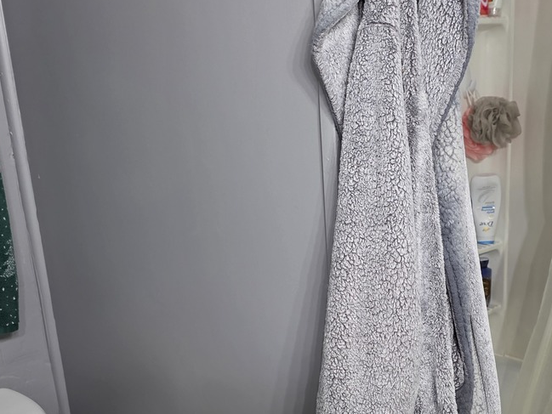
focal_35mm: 51
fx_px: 813
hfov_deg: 37.0
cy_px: 319
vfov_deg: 28.1
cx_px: 373
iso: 400
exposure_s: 1/120
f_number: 1.7
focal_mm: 6.3
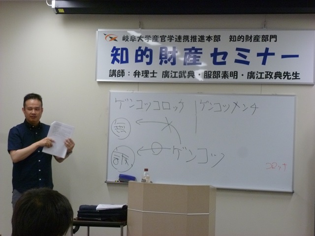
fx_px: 692
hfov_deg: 25.7
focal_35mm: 76
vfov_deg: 19.4
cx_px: 158
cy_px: 118
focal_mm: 13.6
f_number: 4.7
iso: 400
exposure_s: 1/50
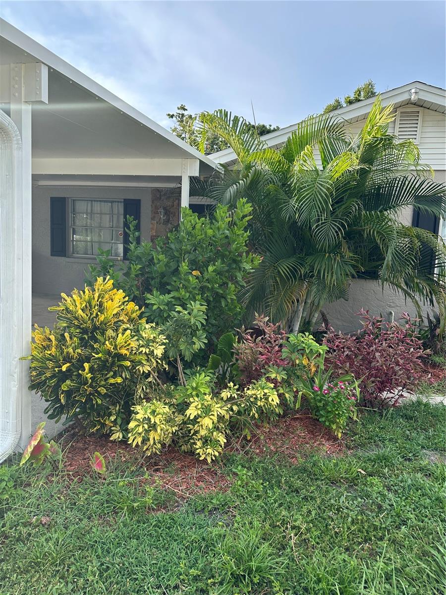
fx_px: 412
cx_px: 223
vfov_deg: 71.6
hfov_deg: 56.8
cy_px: 298
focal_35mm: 24
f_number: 1.78
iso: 80
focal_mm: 6.86
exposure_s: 1/724
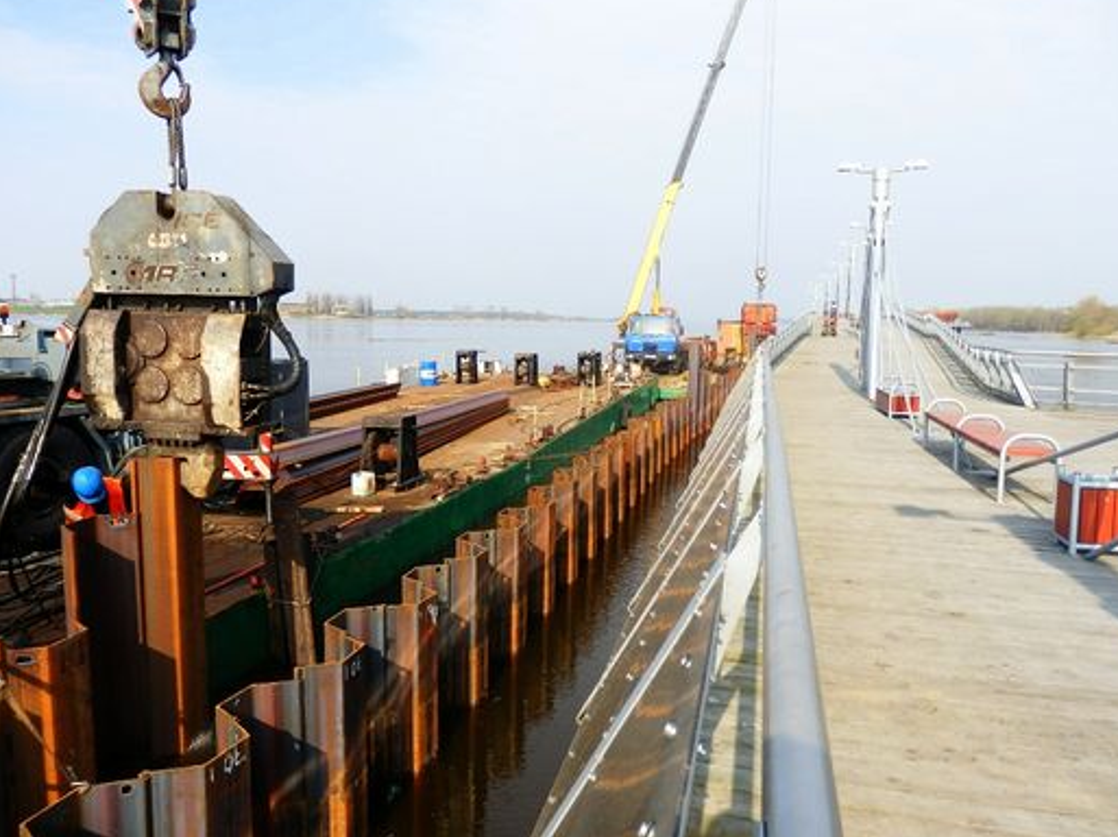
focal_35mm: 26
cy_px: 403
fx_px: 839
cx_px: 576
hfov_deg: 67.3
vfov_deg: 53.0
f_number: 3
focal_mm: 4.5
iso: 80
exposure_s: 1/800
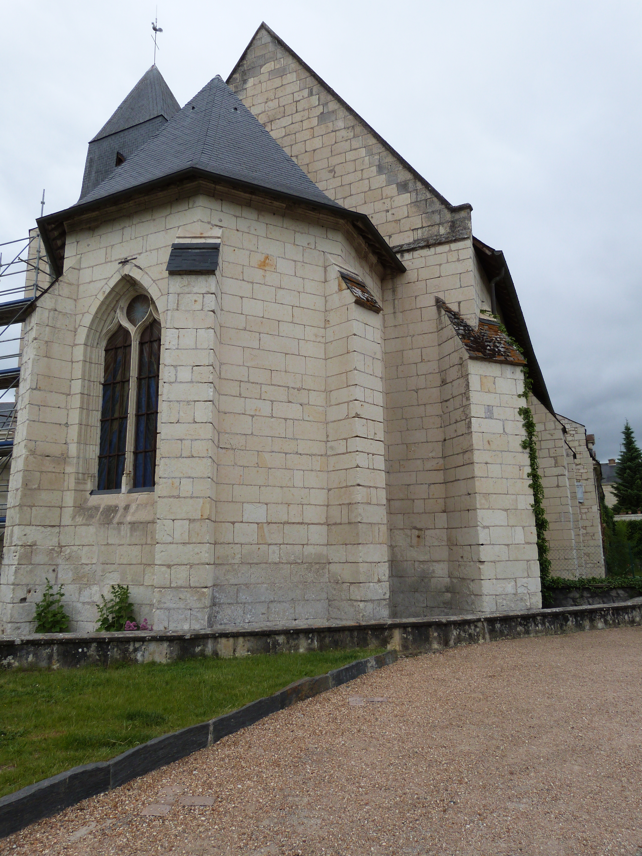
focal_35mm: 25
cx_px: 321
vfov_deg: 69.4
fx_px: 618
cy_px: 428
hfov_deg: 54.9
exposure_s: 1/200
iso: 100
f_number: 5
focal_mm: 4.5
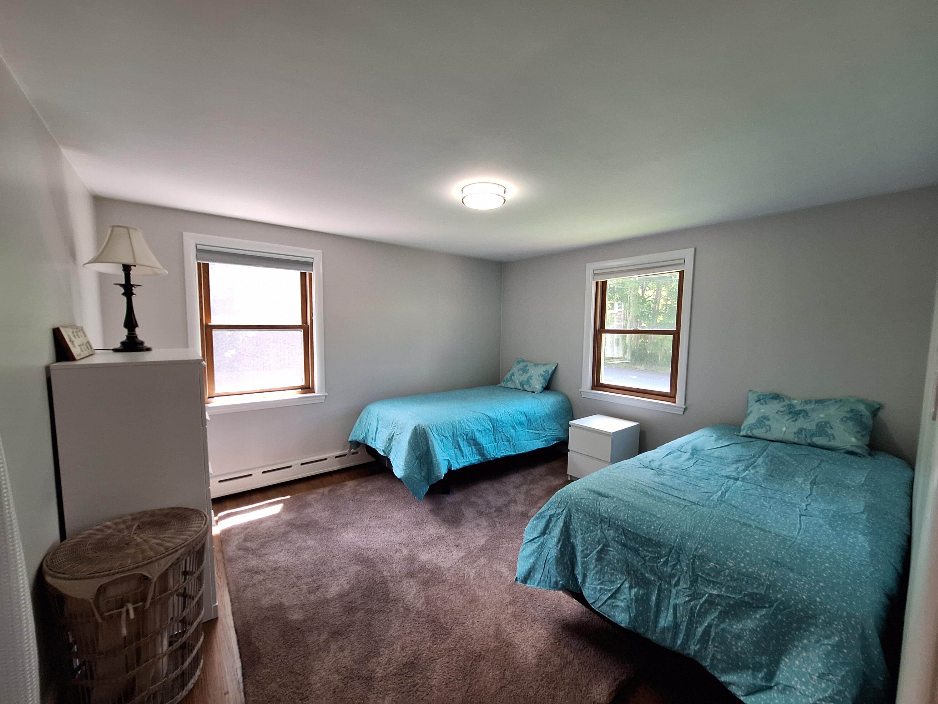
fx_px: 352
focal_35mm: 13
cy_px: 352
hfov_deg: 106.2
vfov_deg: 89.9
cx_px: 469
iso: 80
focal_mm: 1.74
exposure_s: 1/40
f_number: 2.2
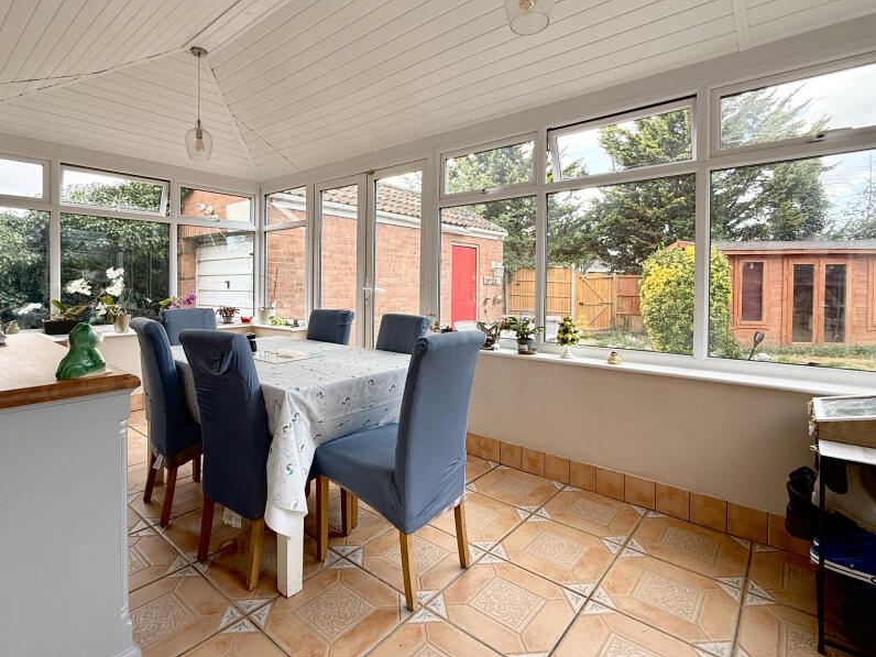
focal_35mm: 18
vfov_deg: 71.3
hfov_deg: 87.7
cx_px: 423
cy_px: 289
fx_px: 456
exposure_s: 1/224
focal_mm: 2.22
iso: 64
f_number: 2.2
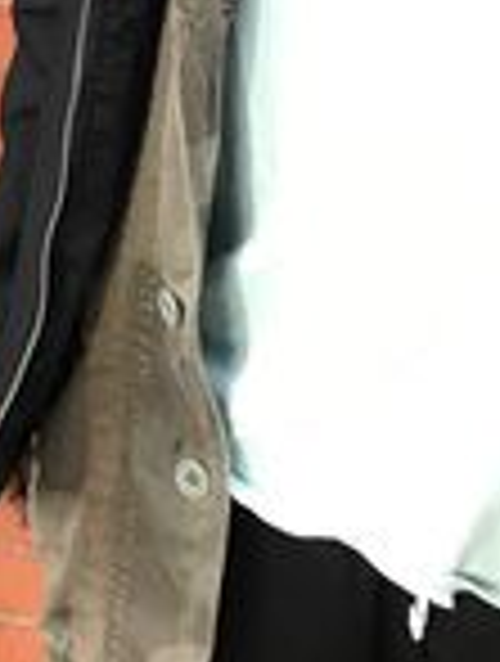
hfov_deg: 12.8
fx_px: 2186
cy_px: -392
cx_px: -36
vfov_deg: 15.6
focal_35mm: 114
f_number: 1.8
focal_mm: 3.99
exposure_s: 1/30
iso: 25
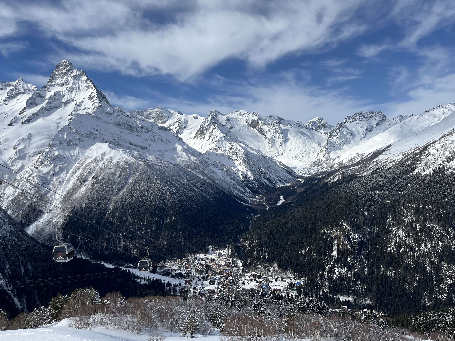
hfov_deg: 65.3
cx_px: 236
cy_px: 174
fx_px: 355
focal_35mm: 27
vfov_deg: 51.3
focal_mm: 5.1
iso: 50
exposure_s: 1/7874
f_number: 1.6
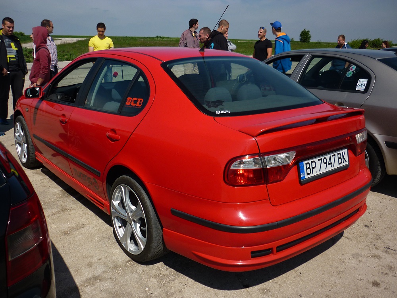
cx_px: 198
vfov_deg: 42.9
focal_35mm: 33
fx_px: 378
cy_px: 149
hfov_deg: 55.4
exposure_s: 1/320
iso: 80
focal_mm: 5.5
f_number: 8
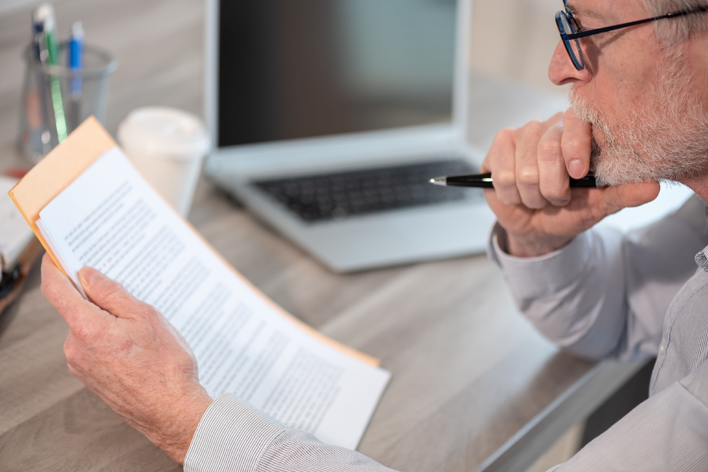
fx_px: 2066
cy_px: 236
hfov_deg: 19.4
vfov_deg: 13.1
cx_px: 354
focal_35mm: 105
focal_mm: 105
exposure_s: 1/200
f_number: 3
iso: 180
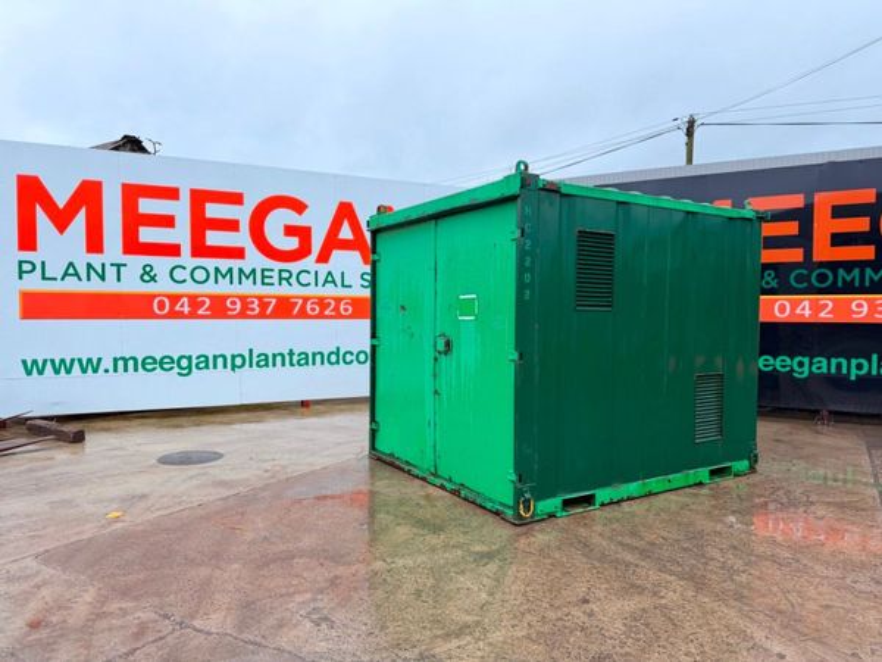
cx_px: 441
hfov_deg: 71.6
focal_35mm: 24
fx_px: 612
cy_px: 331
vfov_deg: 56.8
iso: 80
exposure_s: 1/230
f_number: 1.78
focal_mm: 6.76
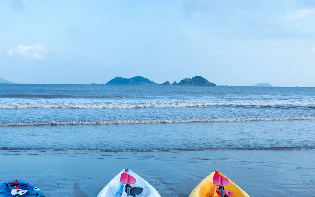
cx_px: 145
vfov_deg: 23.6
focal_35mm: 54
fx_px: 464
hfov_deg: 37.5
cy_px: 157
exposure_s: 1/80
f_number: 13
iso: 80
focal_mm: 32
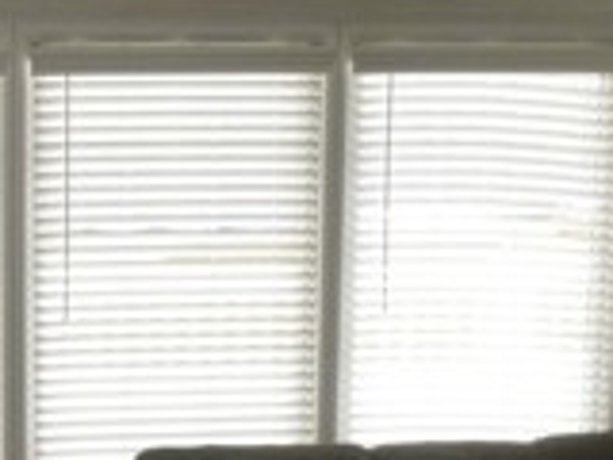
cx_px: -96
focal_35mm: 108
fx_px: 1913
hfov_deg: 17.5
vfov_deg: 13.2
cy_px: 625
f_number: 3.3
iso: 125
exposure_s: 1/60
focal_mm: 4.9
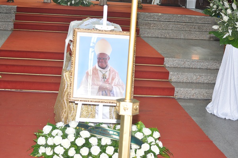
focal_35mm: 82
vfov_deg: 16.5
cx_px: 119
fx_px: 545
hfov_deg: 24.7
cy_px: 79
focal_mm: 55
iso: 1000
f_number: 6.3
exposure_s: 1/60
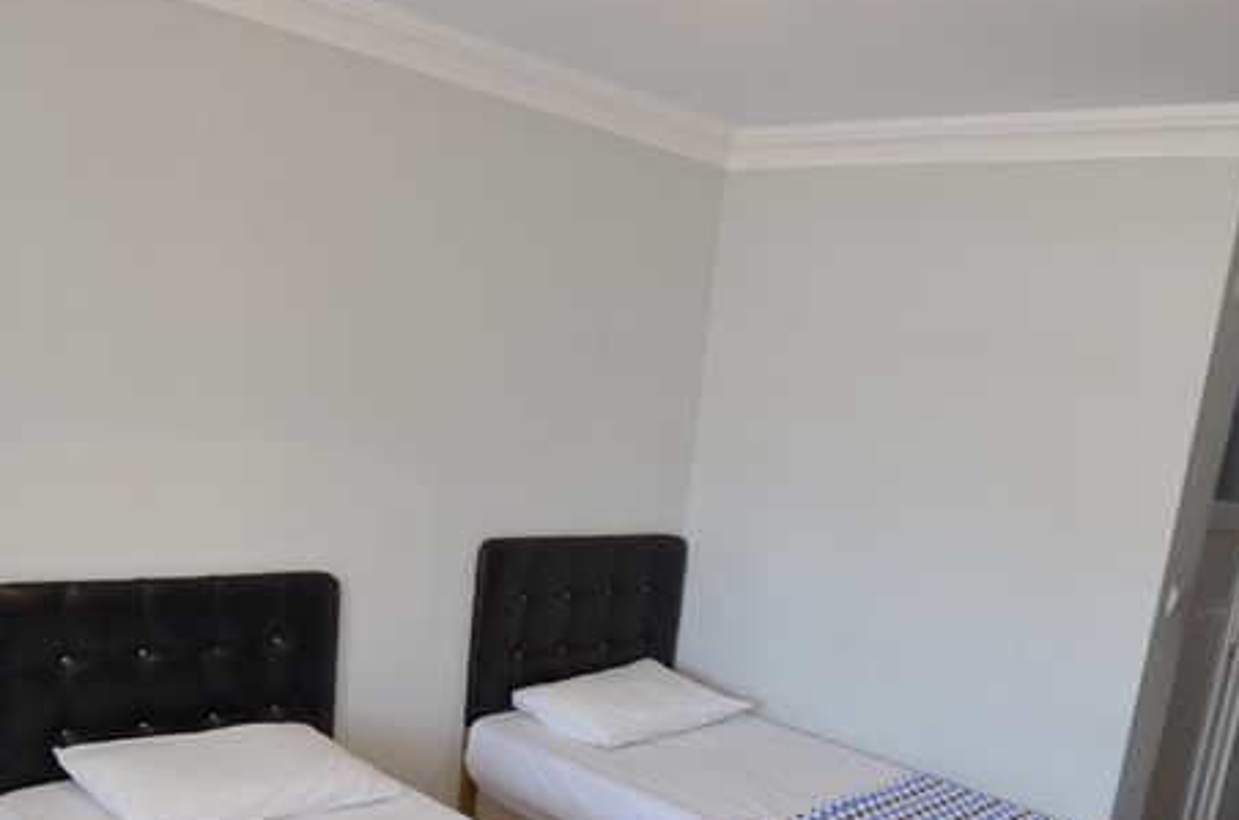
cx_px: 636
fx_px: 1167
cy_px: 691
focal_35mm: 34
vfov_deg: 36.9
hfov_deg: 55.9
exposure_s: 1/60
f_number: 4
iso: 450
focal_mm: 10
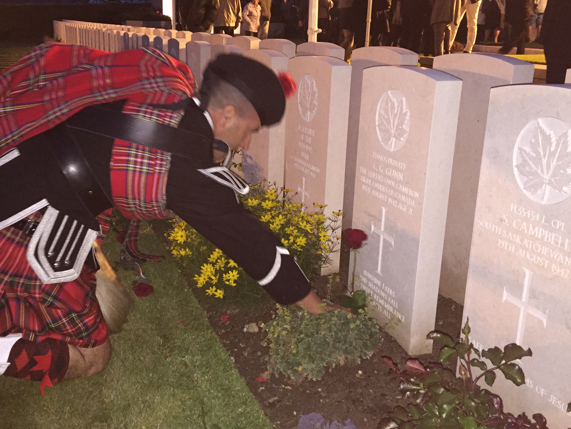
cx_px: 223
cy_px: 201
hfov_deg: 49.8
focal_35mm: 37
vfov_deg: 38.7
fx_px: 610
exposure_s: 1/17
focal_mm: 4.15
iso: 320
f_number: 2.2
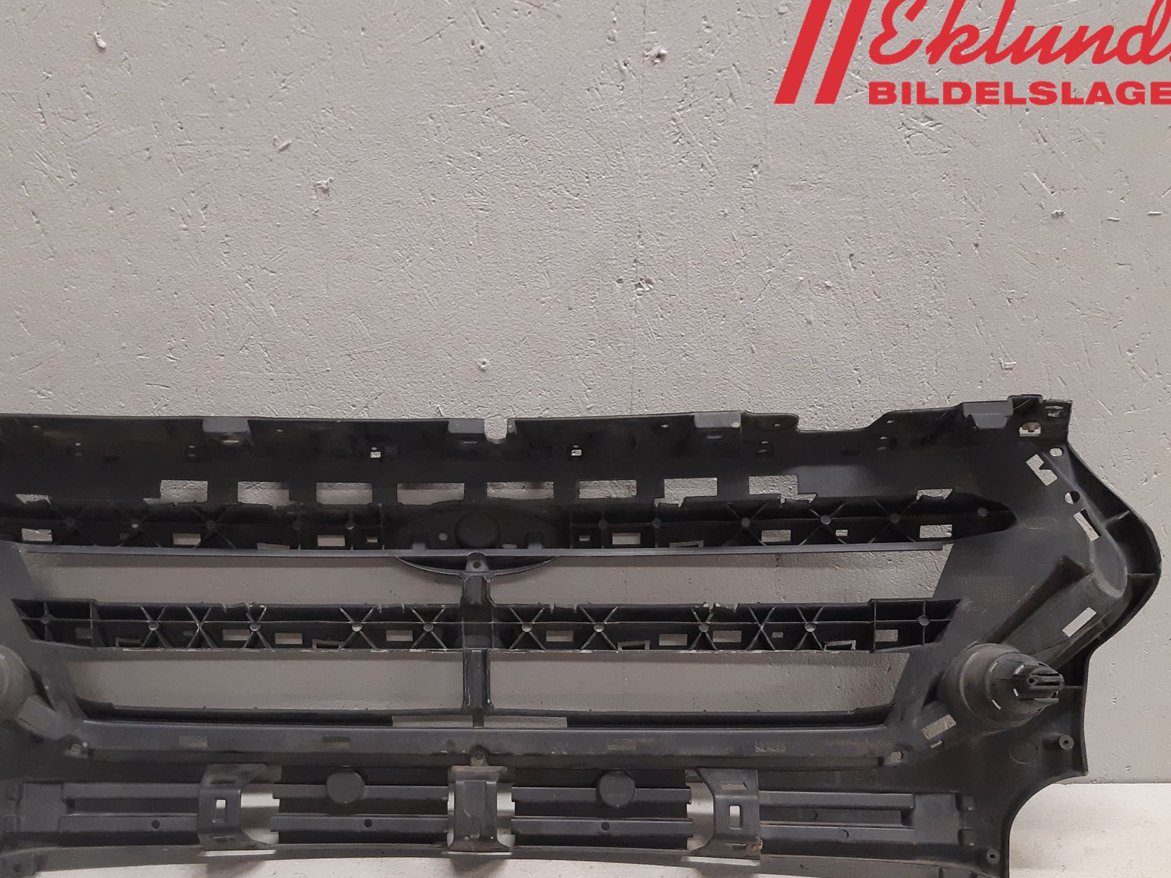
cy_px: 526
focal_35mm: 32
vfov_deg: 43.9
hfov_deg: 56.5
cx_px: 486
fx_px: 1083
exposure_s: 1/50
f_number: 1.7
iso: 200
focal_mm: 3.93
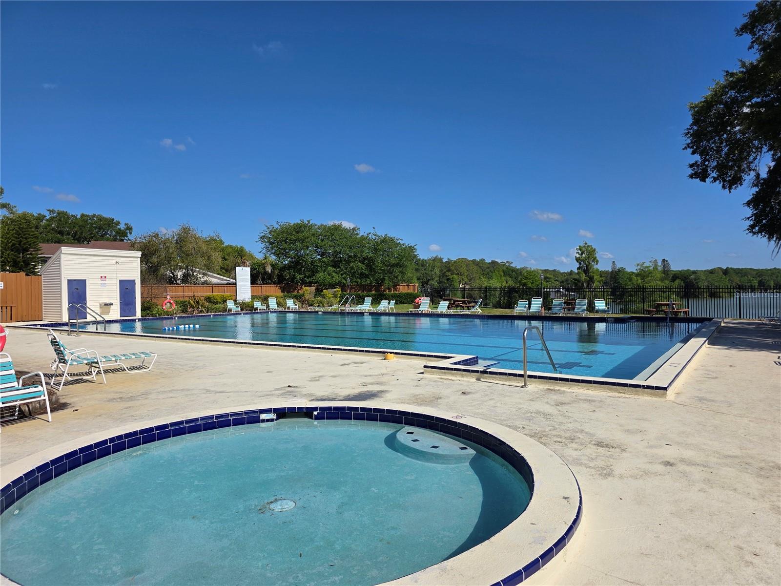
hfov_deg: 73.9
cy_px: 293
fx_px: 519
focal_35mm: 23
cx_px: 390
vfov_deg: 58.9
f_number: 1.7
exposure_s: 1/7944
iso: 64
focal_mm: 6.3
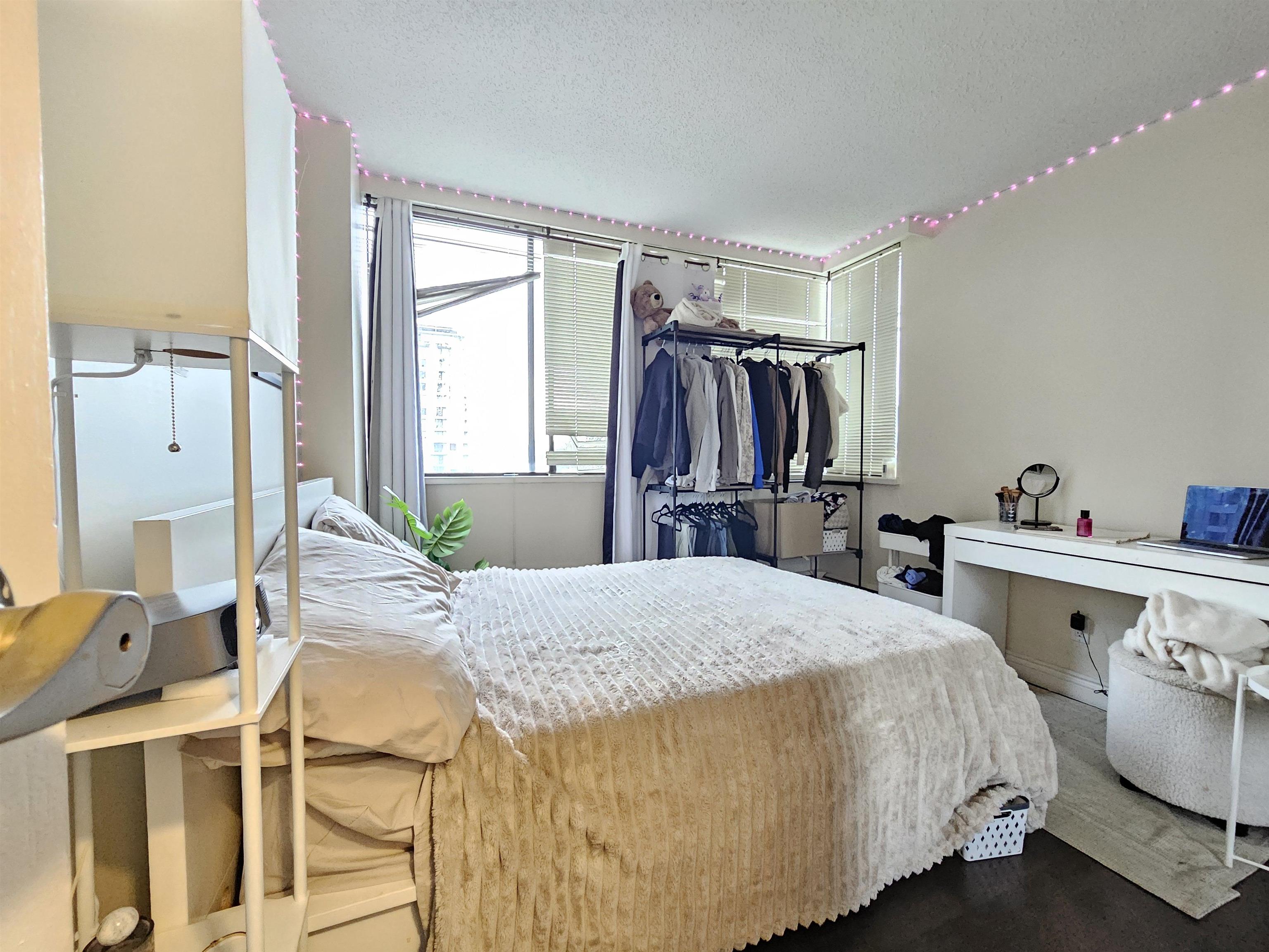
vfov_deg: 89.9
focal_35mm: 13
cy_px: 476
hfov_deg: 106.2
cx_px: 634
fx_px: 477
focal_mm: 2.2
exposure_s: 1/24
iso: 2000
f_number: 2.2
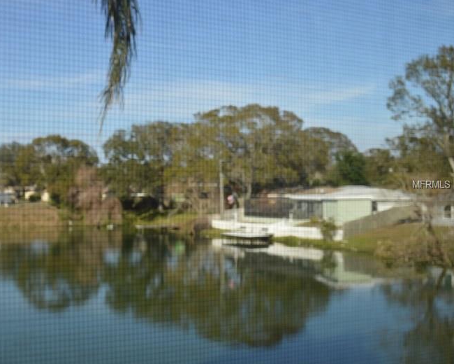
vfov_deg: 33.4
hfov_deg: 40.9
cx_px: 175
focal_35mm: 45
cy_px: 185
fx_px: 605
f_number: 6.3
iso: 100
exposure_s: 1/160
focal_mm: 26
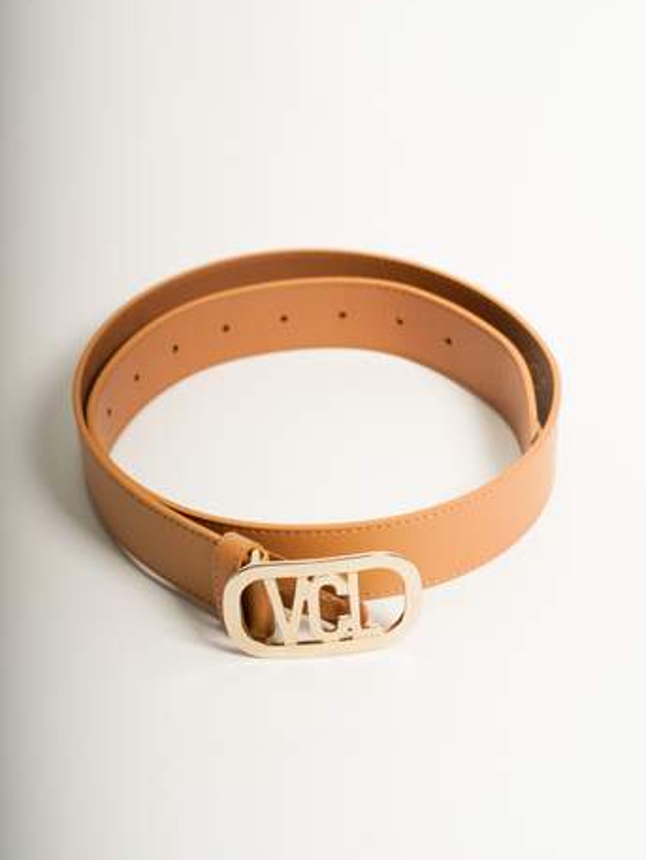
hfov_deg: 15.9
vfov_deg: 21.1
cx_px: 325
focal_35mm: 93
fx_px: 2313
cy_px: 373
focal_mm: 85
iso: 640
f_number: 7.1
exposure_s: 1/200
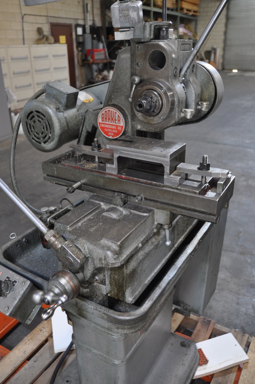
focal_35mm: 30
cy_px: 192
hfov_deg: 43.5
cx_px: 128
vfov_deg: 62.0
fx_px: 320
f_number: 4
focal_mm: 20
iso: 640
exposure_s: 1/15
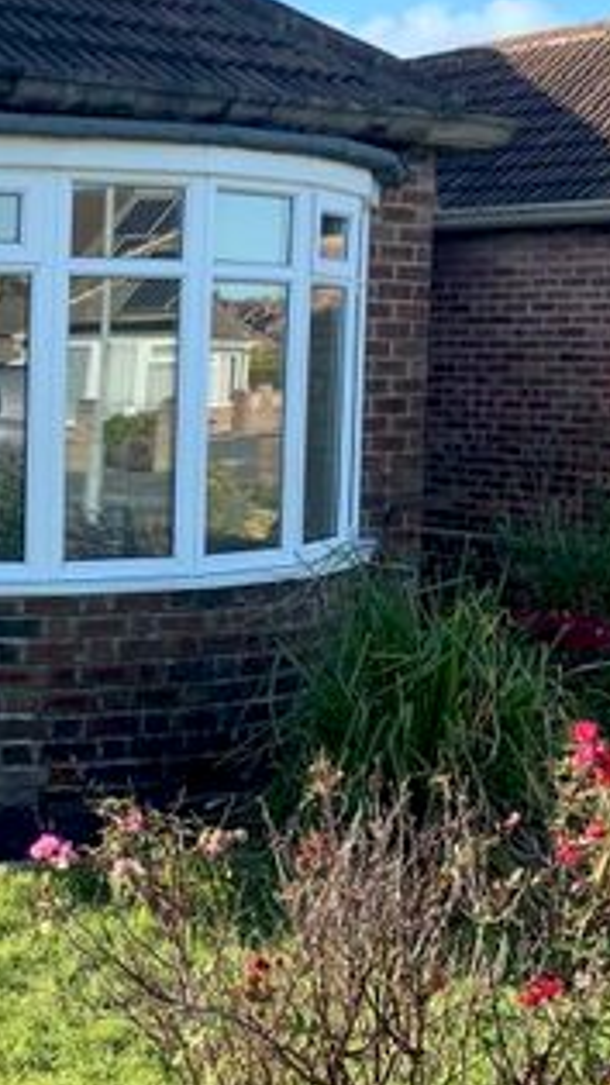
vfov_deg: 33.3
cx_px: -176
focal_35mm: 63
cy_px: 467
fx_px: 1813
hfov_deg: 17.9
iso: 25
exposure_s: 1/962
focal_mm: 4.25
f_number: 1.8
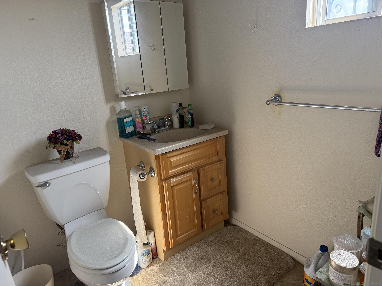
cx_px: 191
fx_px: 265
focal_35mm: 24
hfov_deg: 71.6
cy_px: 143
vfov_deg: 56.8
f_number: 1.78
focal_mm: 6.76
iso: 200
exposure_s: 1/237
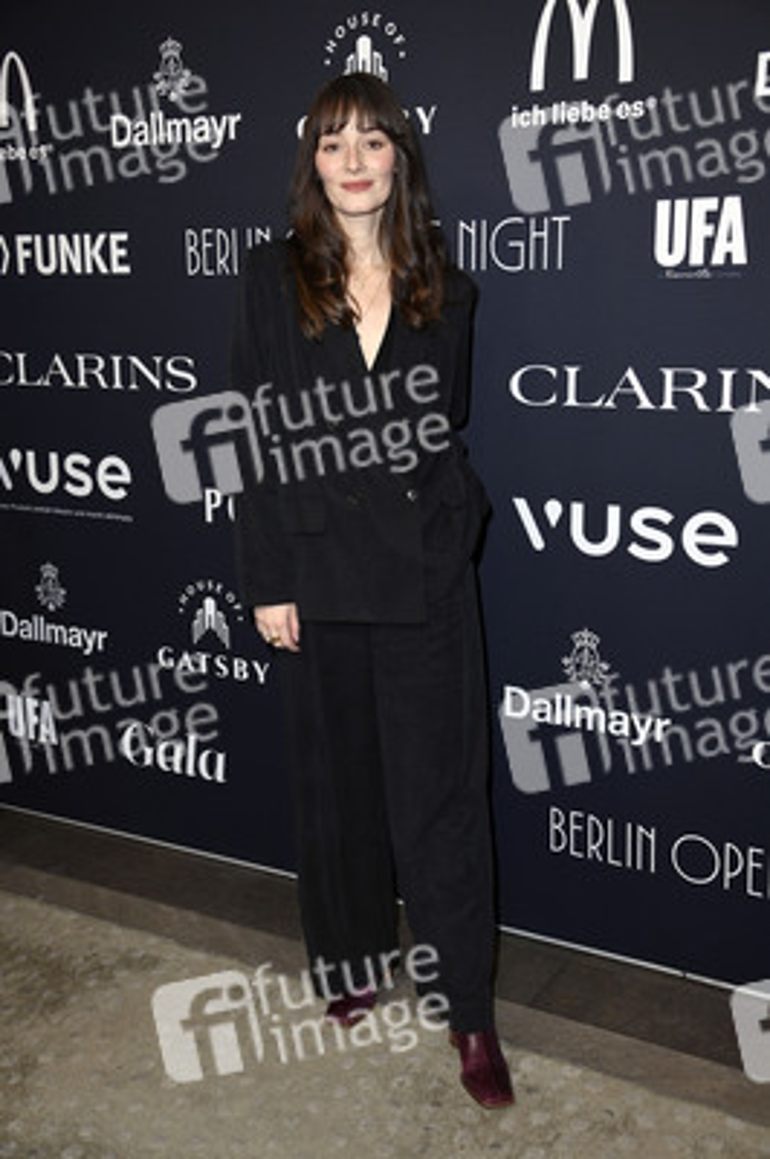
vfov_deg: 46.4
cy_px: 580
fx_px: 1350
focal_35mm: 42
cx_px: 385
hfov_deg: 31.8
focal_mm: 42
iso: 500
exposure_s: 1/250
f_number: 5.6
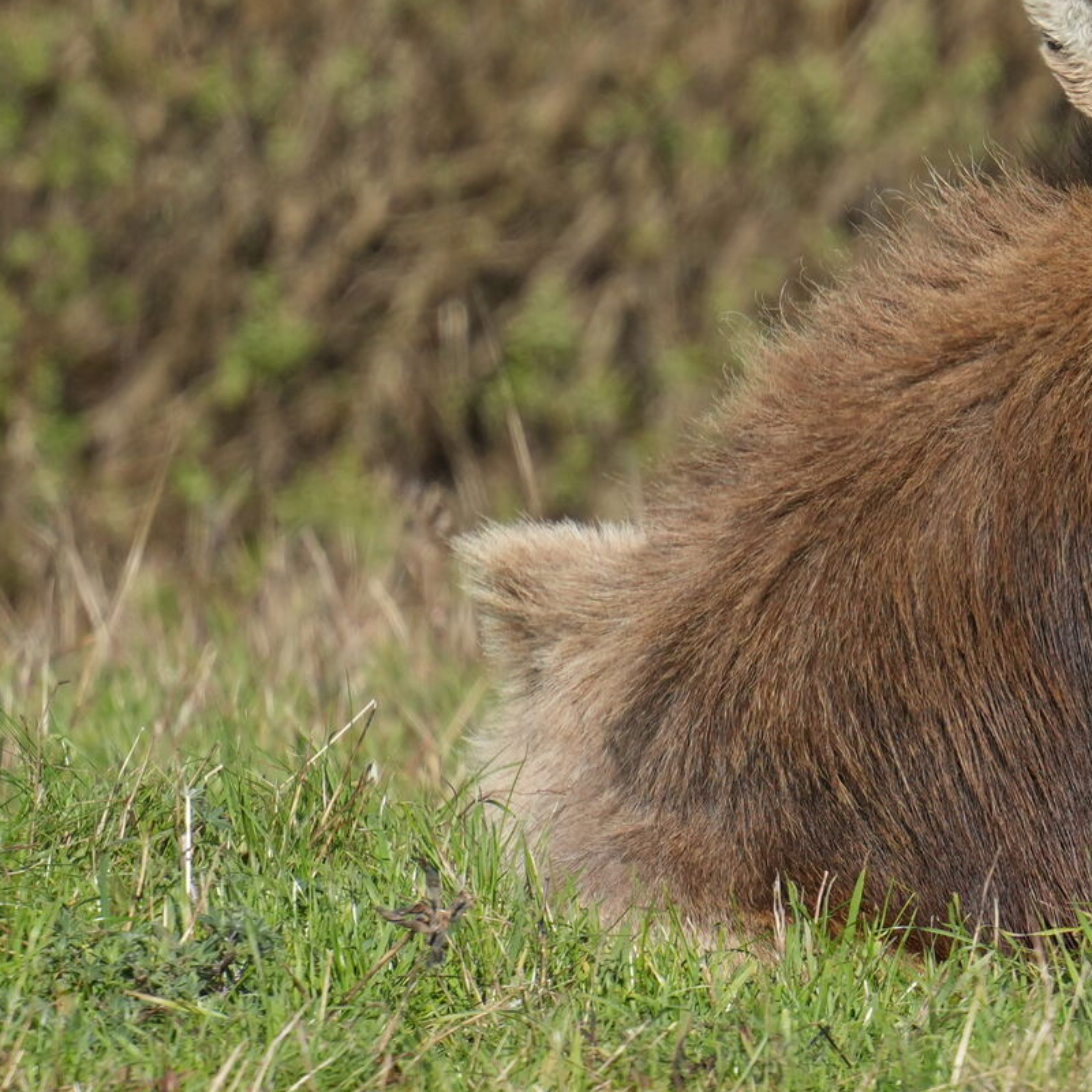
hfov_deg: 0.6
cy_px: 308
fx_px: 98220
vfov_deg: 0.6
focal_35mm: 2752
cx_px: 1212
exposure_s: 1/1600
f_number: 5.6
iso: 400
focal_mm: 600
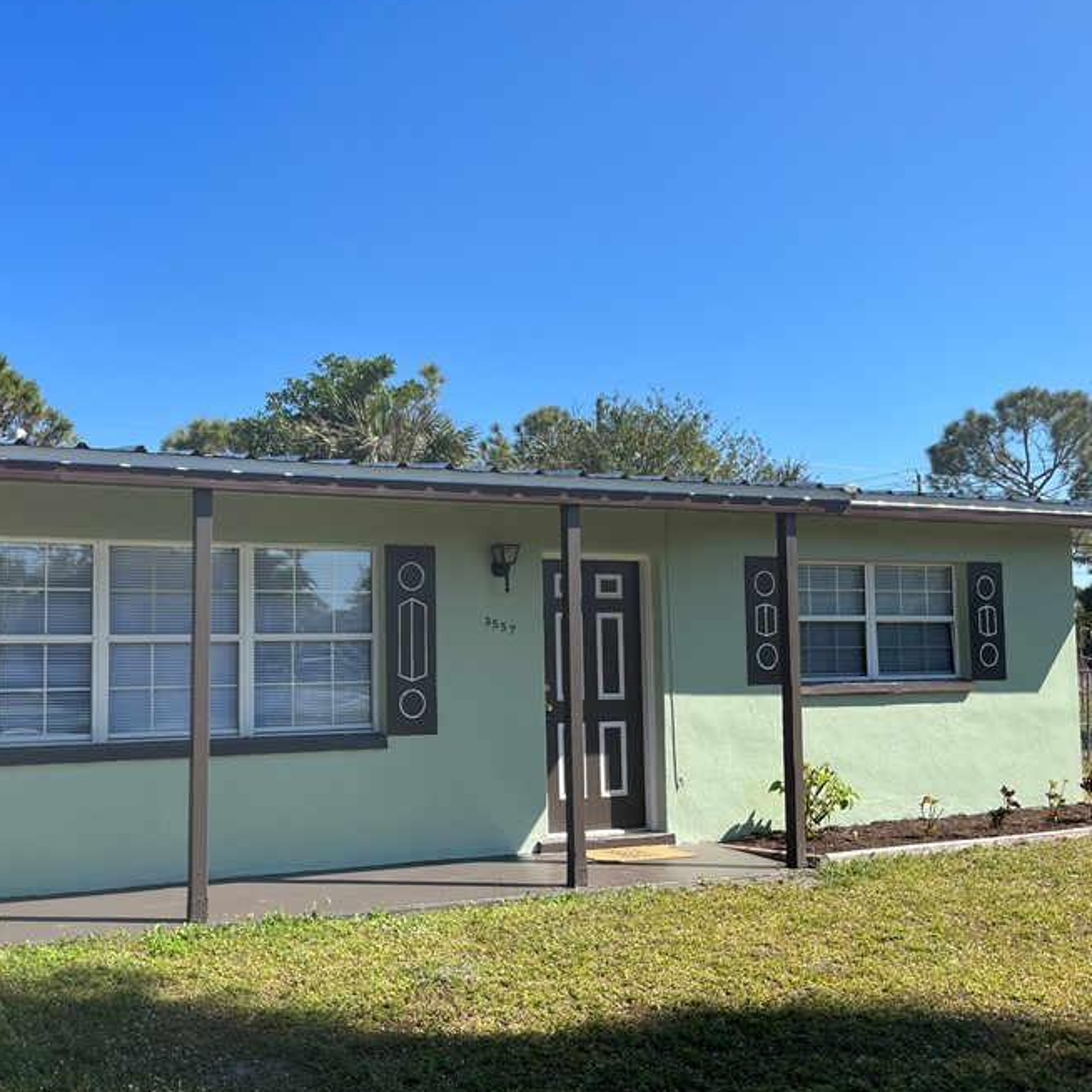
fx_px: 1285
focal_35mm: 36
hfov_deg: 45.6
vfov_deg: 46.0
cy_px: 593
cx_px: 397
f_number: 1.6
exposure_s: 1/2755
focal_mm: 5.1
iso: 50
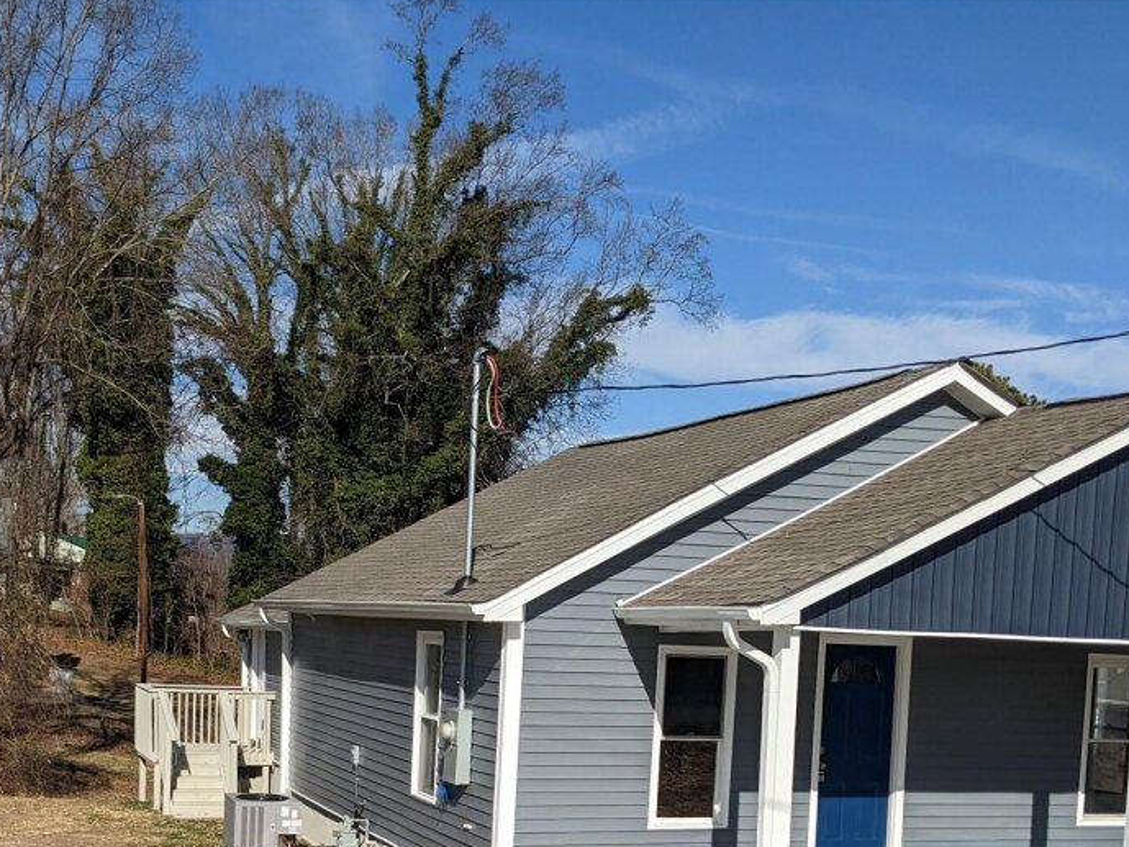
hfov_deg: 40.3
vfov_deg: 29.8
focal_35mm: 47
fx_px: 1533
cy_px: 727
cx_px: 467
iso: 52
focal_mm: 4.38
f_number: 1.73
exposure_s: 1/5882
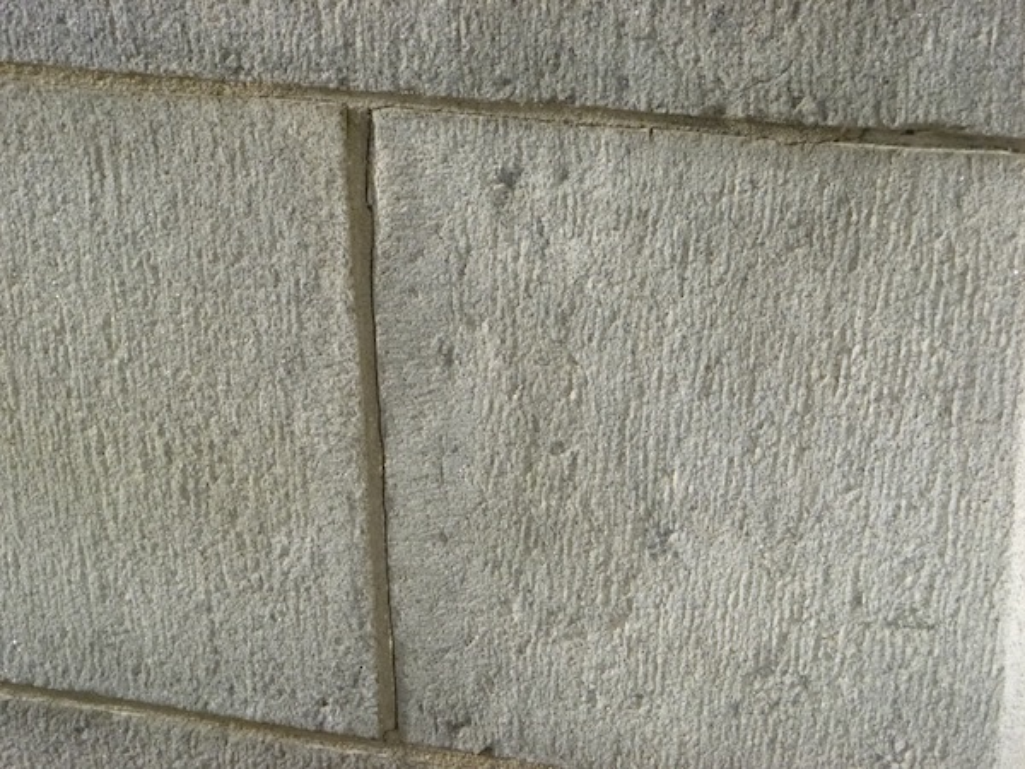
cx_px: 512
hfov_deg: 25.0
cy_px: 384
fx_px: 2310
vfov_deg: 18.9
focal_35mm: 78
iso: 400
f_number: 13
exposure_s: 1/250
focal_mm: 14
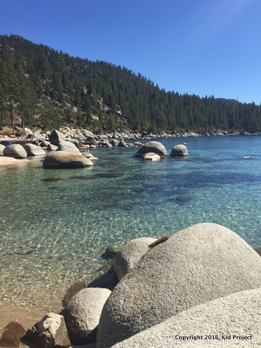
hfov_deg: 48.2
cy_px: 174
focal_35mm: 29
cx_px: 130
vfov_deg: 61.7
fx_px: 292
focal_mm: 4.15
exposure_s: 1/1582
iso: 32
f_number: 2.2
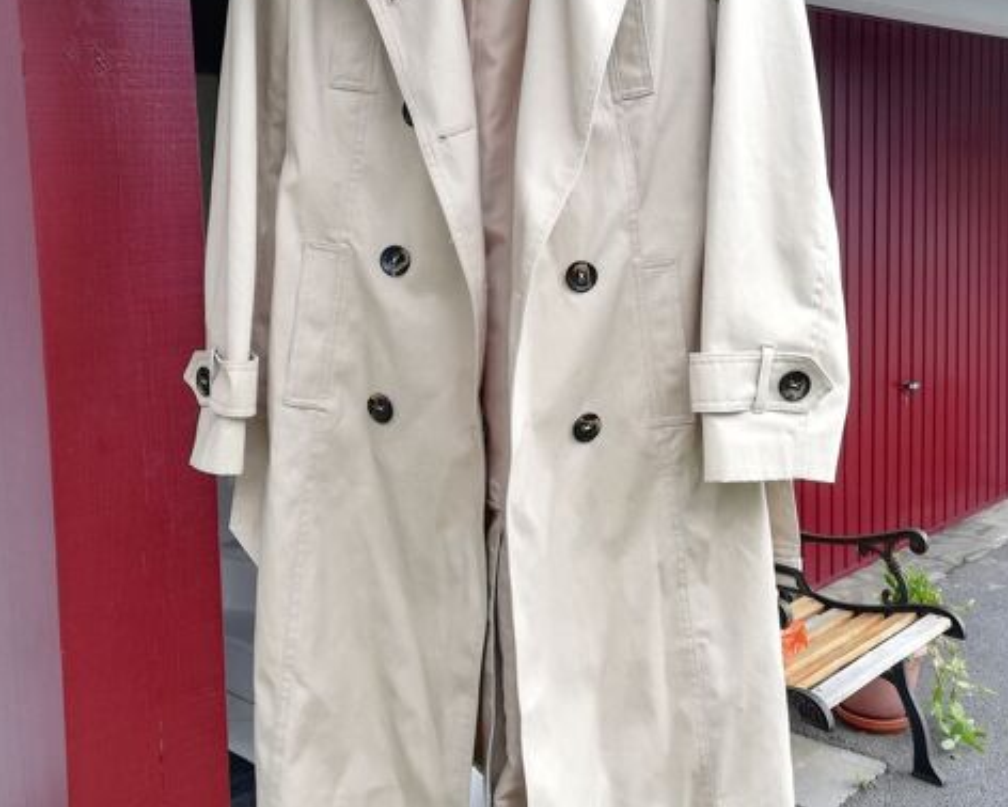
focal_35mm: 41
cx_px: 504
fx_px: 1224
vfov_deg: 36.2
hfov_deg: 44.8
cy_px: 278
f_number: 2.2
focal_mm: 3.81
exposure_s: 1/199
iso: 50
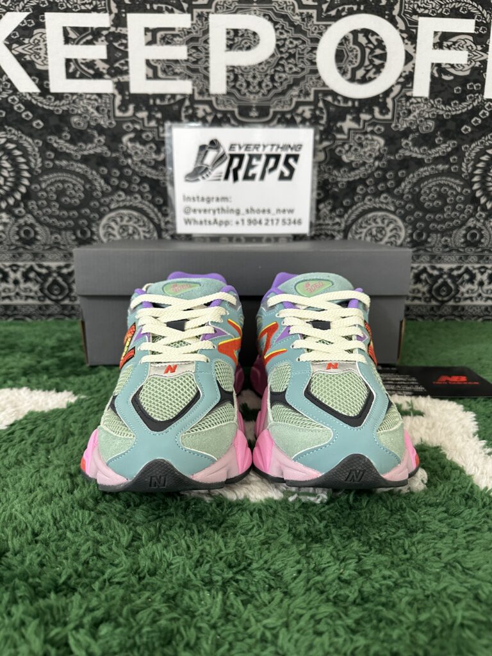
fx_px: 455
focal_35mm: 24
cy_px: 328
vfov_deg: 71.6
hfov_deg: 56.8
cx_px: 246
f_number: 1.78
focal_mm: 6.86
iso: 320
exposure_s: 1/50
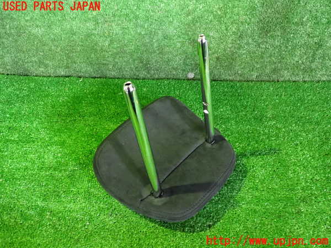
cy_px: 124
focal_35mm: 30
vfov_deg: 46.8
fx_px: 287
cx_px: 166
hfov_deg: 60.0
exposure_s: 1/30
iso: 1250
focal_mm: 5.4
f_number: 2.3
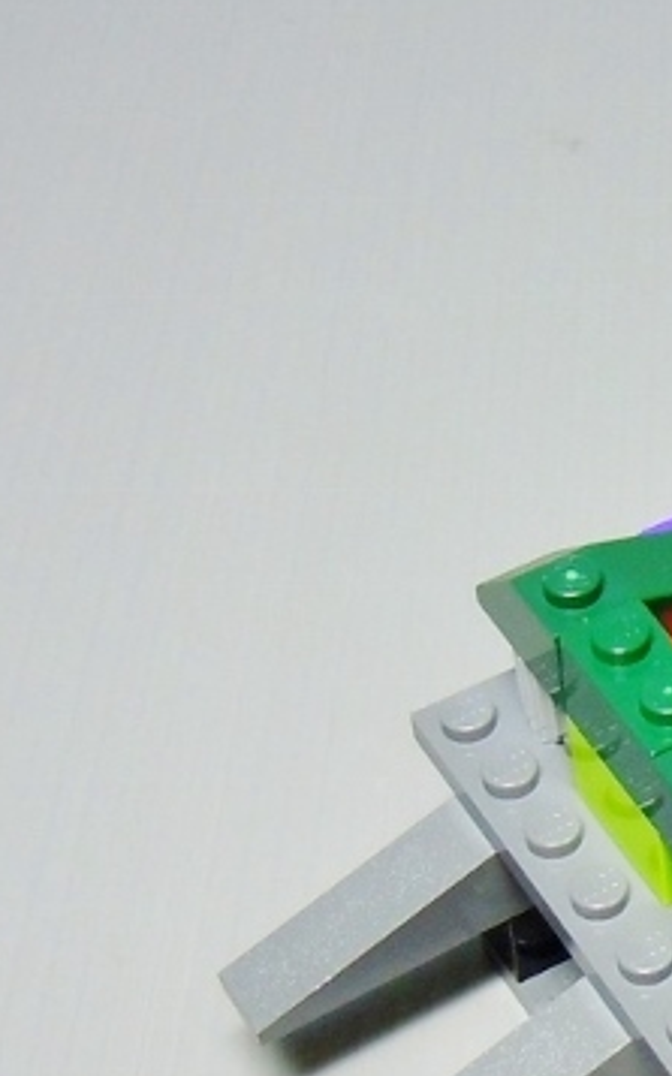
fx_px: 1788
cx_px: 848
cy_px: 747
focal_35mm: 61
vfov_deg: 33.1
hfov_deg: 19.7
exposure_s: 1/25
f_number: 3.5
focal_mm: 5.4
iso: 200
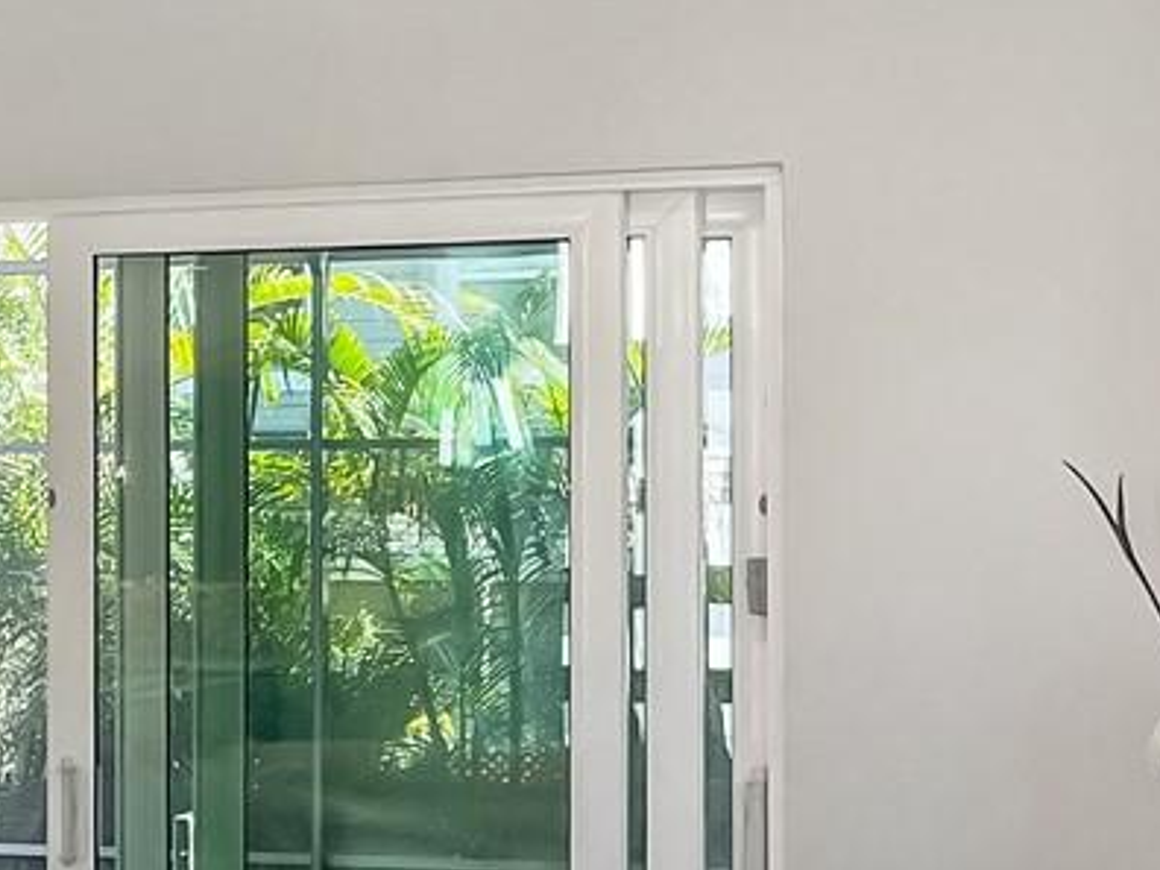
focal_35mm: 101
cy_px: 290
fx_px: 3385
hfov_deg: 16.7
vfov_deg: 14.6
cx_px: -814
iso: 64
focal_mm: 5.1
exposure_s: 1/120
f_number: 1.6
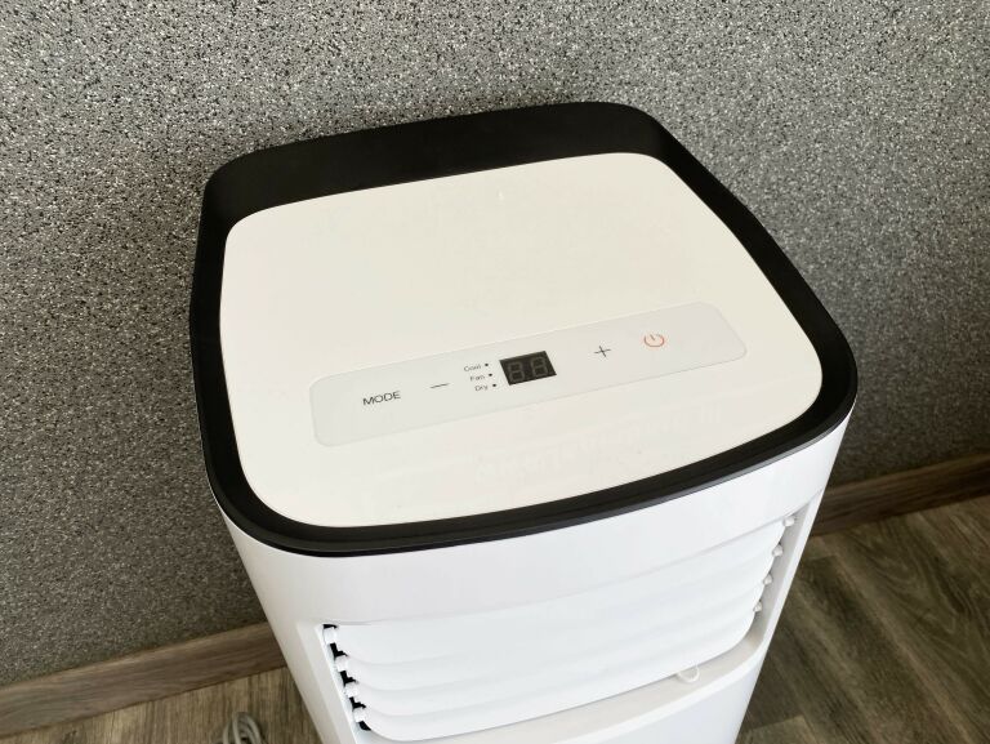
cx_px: 495
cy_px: 372
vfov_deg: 53.1
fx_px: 744
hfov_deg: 67.3
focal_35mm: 26
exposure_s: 1/149
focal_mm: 4.25
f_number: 1.8
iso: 32
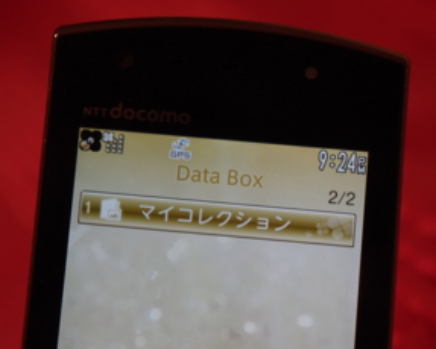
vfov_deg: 14.4
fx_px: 1382
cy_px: 190
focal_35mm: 107
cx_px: 204
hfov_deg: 17.9
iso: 1600
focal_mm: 55
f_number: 7.1
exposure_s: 1/80
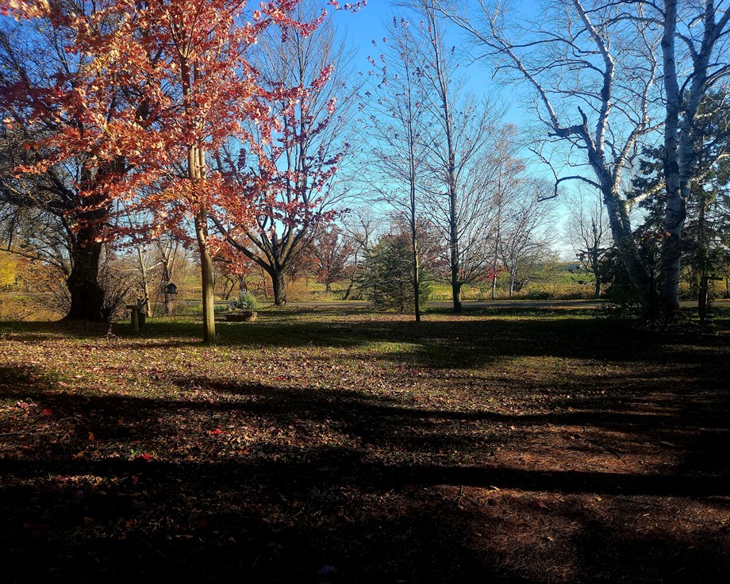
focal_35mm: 25
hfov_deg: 68.0
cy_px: 293
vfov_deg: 56.8
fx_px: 540
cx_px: 343
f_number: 1.8
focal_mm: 5.4
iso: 50
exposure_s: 1/769
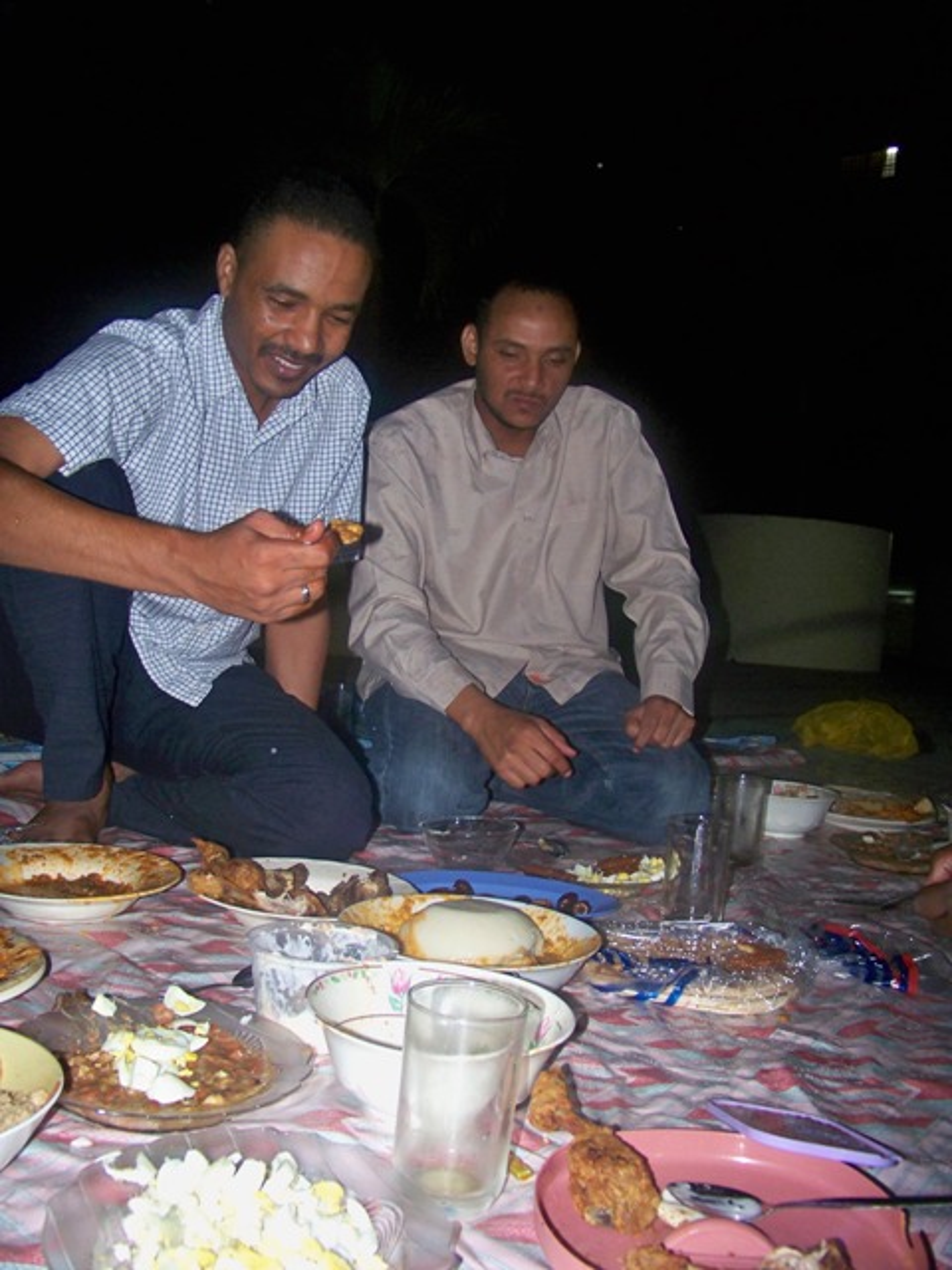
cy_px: 635
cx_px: 476
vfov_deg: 55.4
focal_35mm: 33
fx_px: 1210
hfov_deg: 42.9
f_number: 2.8
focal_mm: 5.85
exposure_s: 1/30
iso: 200
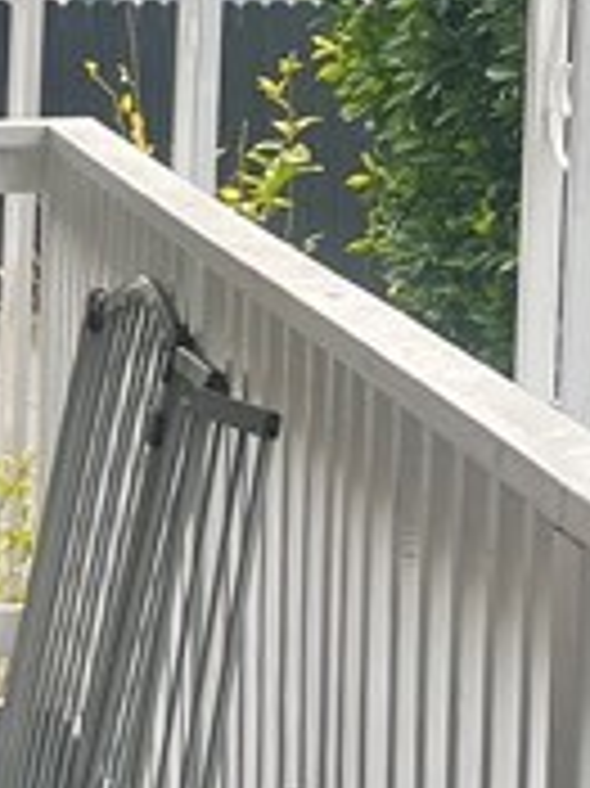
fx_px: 3458
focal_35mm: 152
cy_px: 297
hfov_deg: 9.2
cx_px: -545
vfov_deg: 13.0
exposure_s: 1/742
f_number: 1.6
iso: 50
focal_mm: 5.1
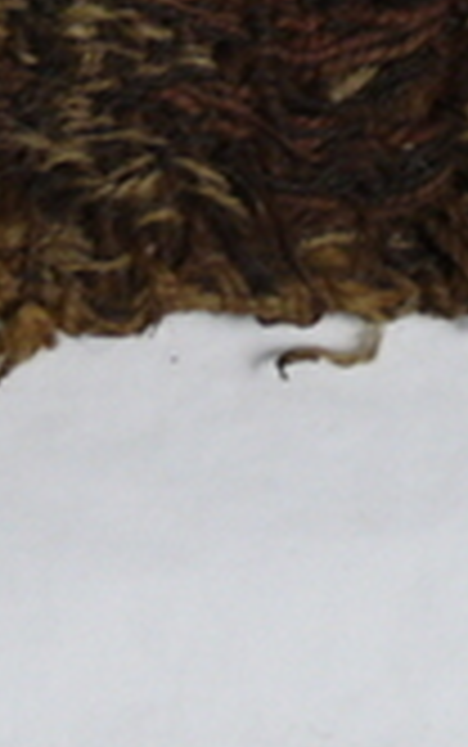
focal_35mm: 209
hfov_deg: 6.3
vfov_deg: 9.7
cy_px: -364
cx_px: 302
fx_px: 4258
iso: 100
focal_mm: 8.6
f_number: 2.8
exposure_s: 1/50
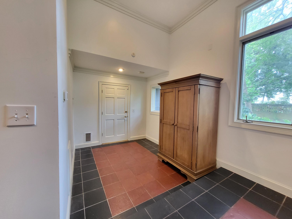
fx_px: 110
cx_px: 146
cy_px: 110
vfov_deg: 89.9
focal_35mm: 13
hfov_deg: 106.2
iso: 500
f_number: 2.2
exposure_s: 1/30
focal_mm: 1.74
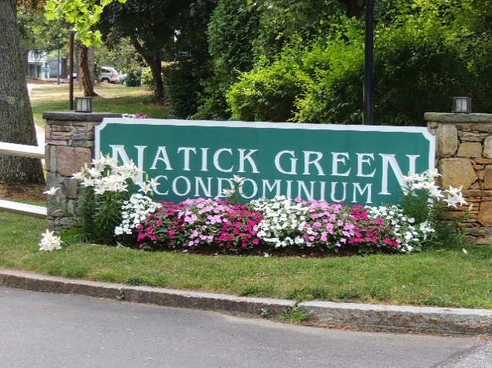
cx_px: 247
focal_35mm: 101
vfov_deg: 14.6
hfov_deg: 19.5
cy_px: 183
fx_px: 1435
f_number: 4.1
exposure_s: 1/100
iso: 125
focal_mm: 17.8
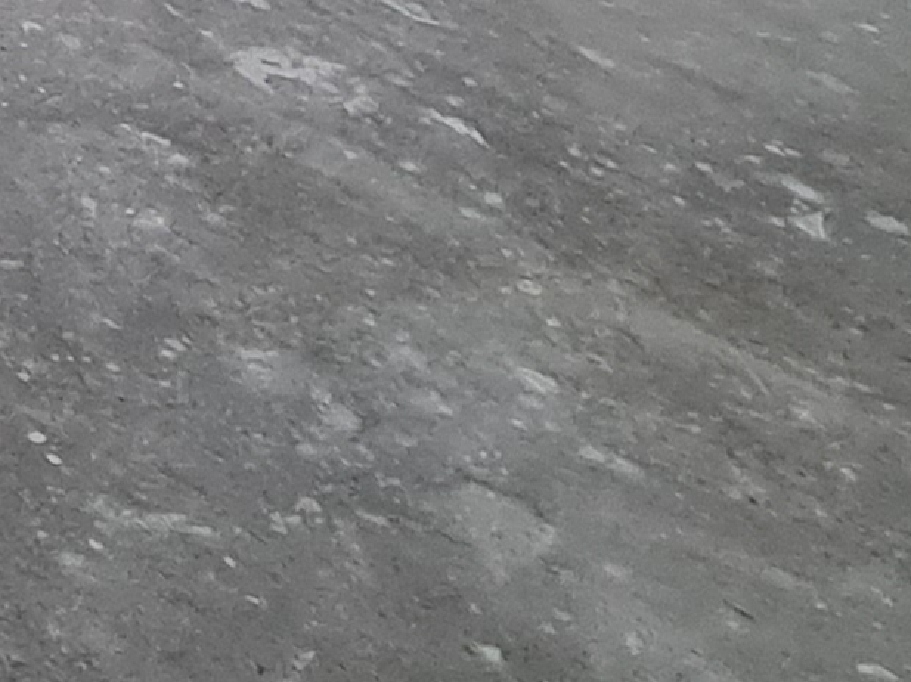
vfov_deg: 13.0
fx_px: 2236
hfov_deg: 15.9
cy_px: -982
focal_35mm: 85
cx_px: -1076
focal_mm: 2.2
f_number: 2.2
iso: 125
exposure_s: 1/50
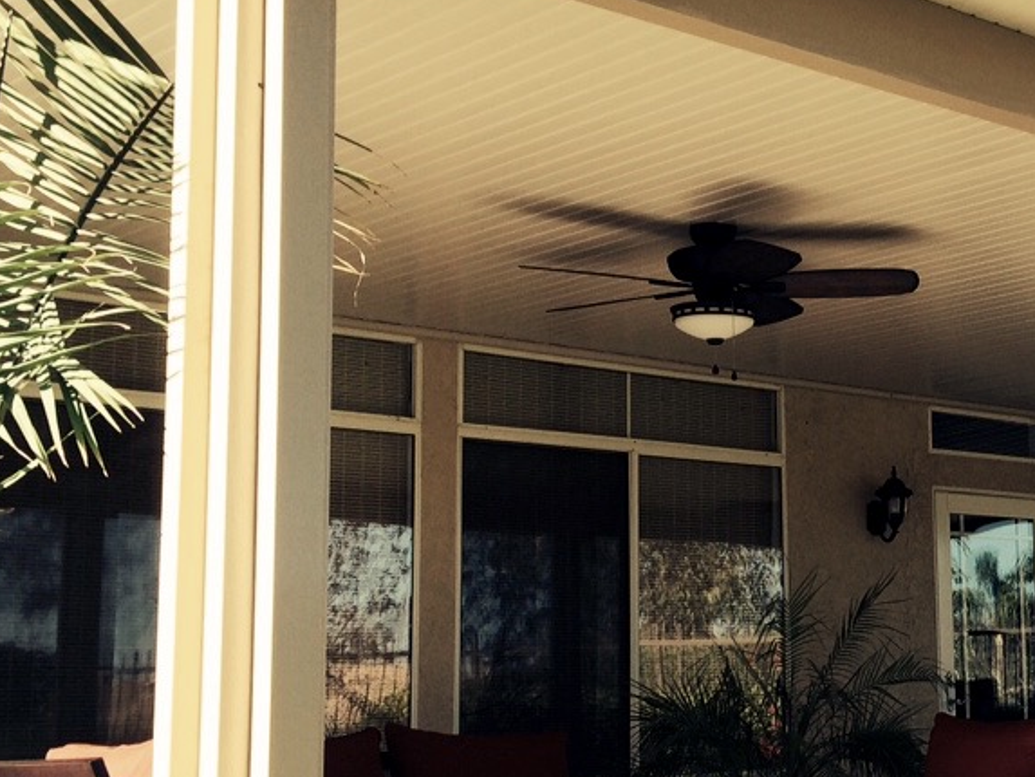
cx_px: 1078
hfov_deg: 27.0
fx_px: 2004
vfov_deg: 21.9
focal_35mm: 67
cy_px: 414
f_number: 2.2
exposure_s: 1/540
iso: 32
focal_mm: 4.12
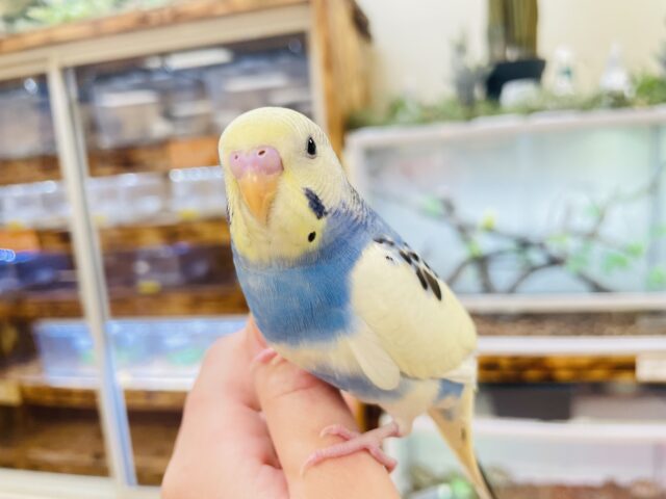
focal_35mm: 26
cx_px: 333
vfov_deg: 53.1
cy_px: 250
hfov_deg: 67.3
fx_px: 500
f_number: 1.6
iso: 100
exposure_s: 1/100
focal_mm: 4.2
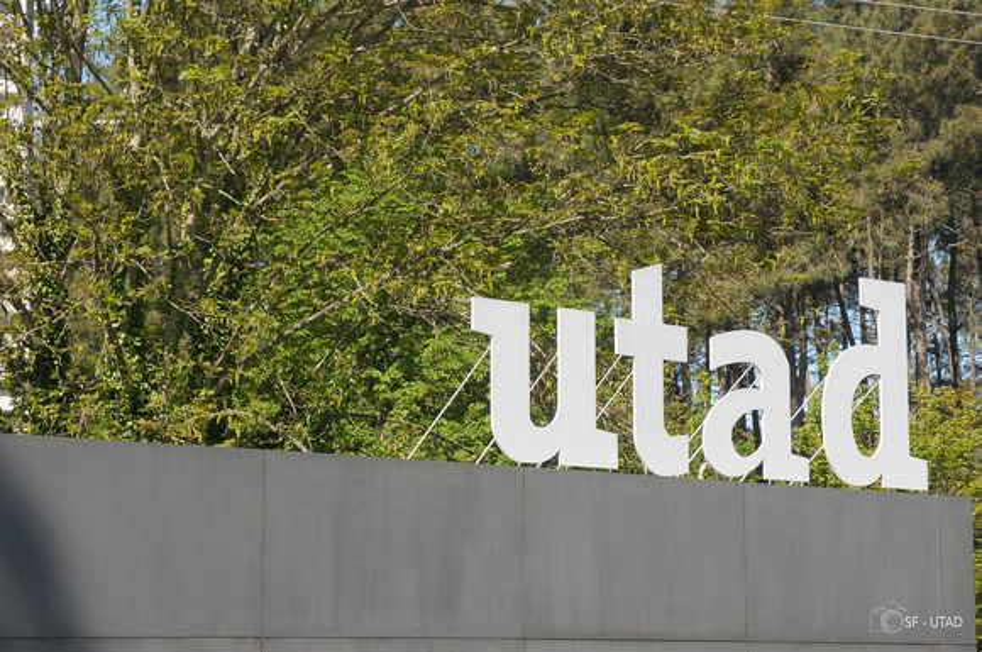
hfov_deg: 19.5
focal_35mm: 105
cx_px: 491
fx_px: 2860
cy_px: 326
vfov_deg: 13.0
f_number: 9
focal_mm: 70
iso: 200
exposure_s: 1/320
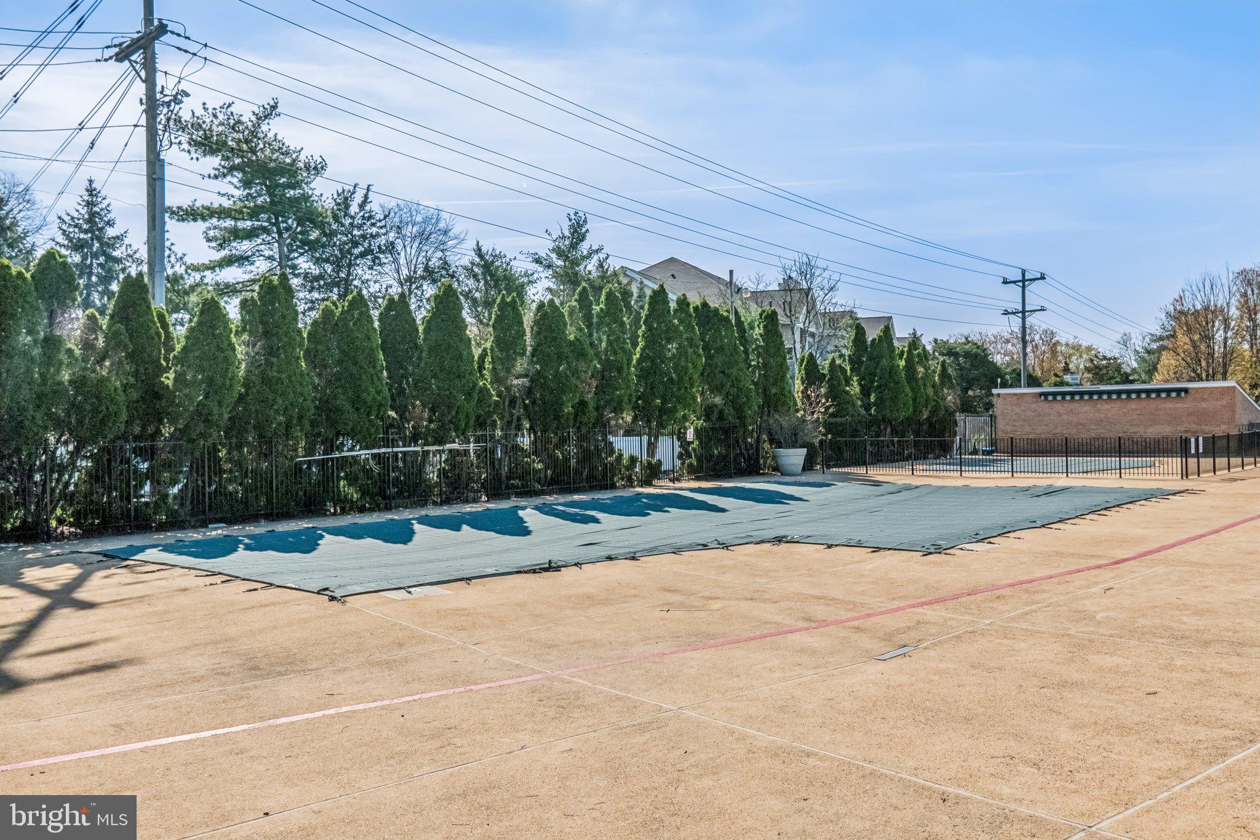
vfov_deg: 43.6
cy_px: 420
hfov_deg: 61.9
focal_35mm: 30
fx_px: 1050
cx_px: 630
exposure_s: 1/3200
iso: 400
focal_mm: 20
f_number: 8
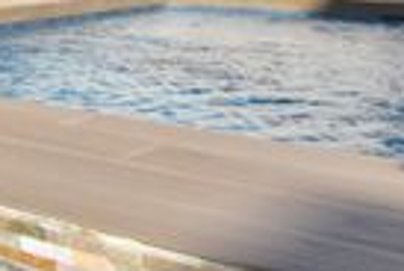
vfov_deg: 16.9
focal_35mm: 77
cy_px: -68
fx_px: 866
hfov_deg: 18.3
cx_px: -388
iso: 100
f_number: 10
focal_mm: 10
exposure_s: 1/400
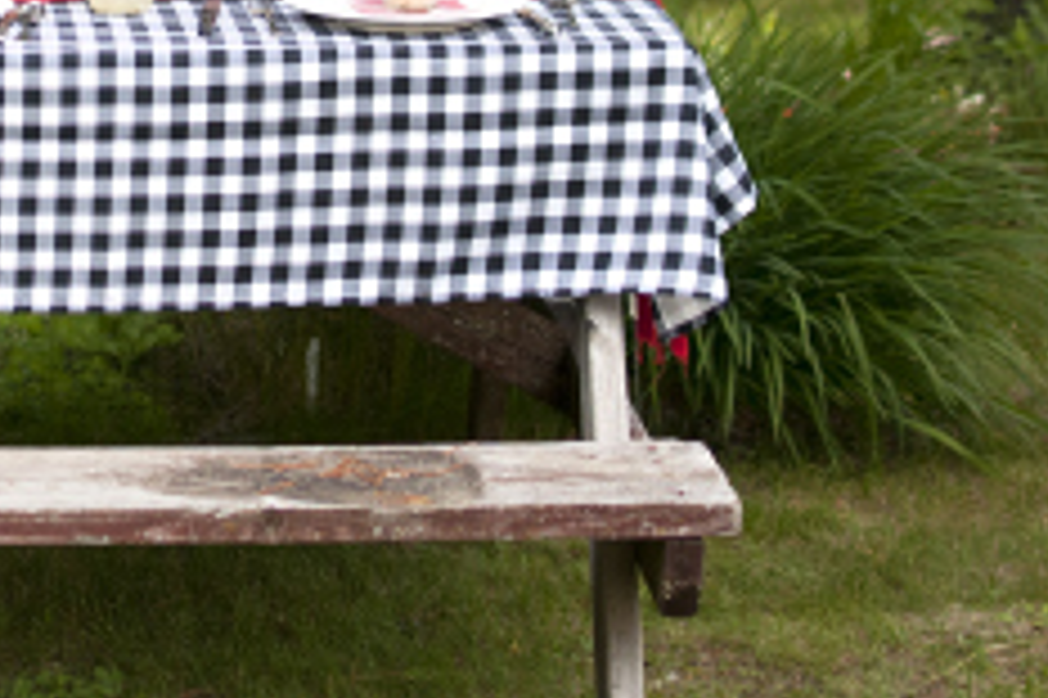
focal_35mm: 135
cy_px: -29
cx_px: -94
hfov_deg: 14.8
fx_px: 3935
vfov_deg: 10.0
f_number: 1.8
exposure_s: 1/4000
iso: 400
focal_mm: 35
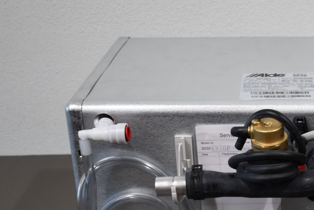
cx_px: 307
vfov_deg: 14.8
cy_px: 210
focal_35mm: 91
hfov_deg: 21.6
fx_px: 796
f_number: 4
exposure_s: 1/250
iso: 640
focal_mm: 25
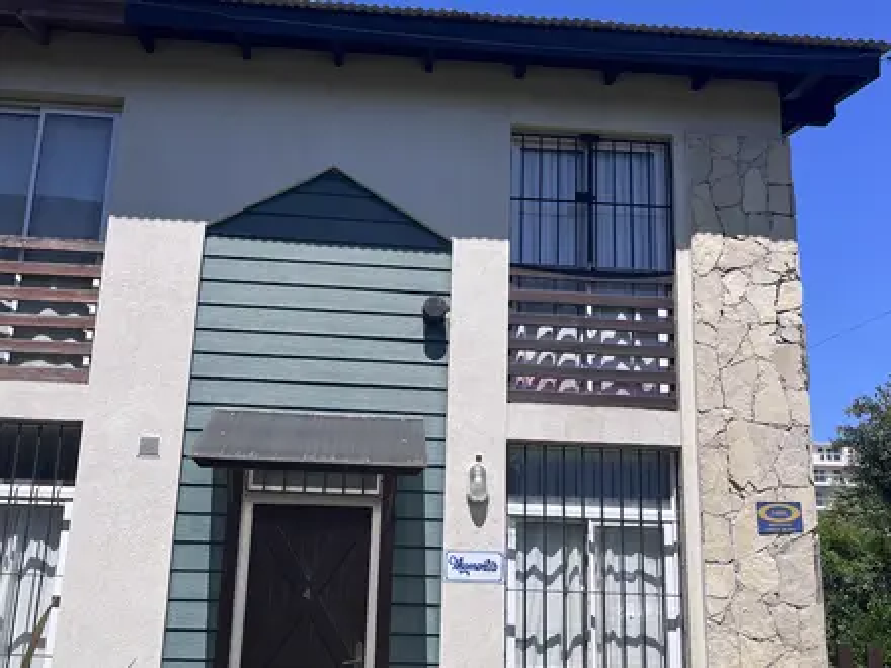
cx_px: 446
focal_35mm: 26
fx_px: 669
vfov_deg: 53.1
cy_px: 334
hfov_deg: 67.3
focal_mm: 5.1
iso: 50
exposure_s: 1/4016
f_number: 1.6
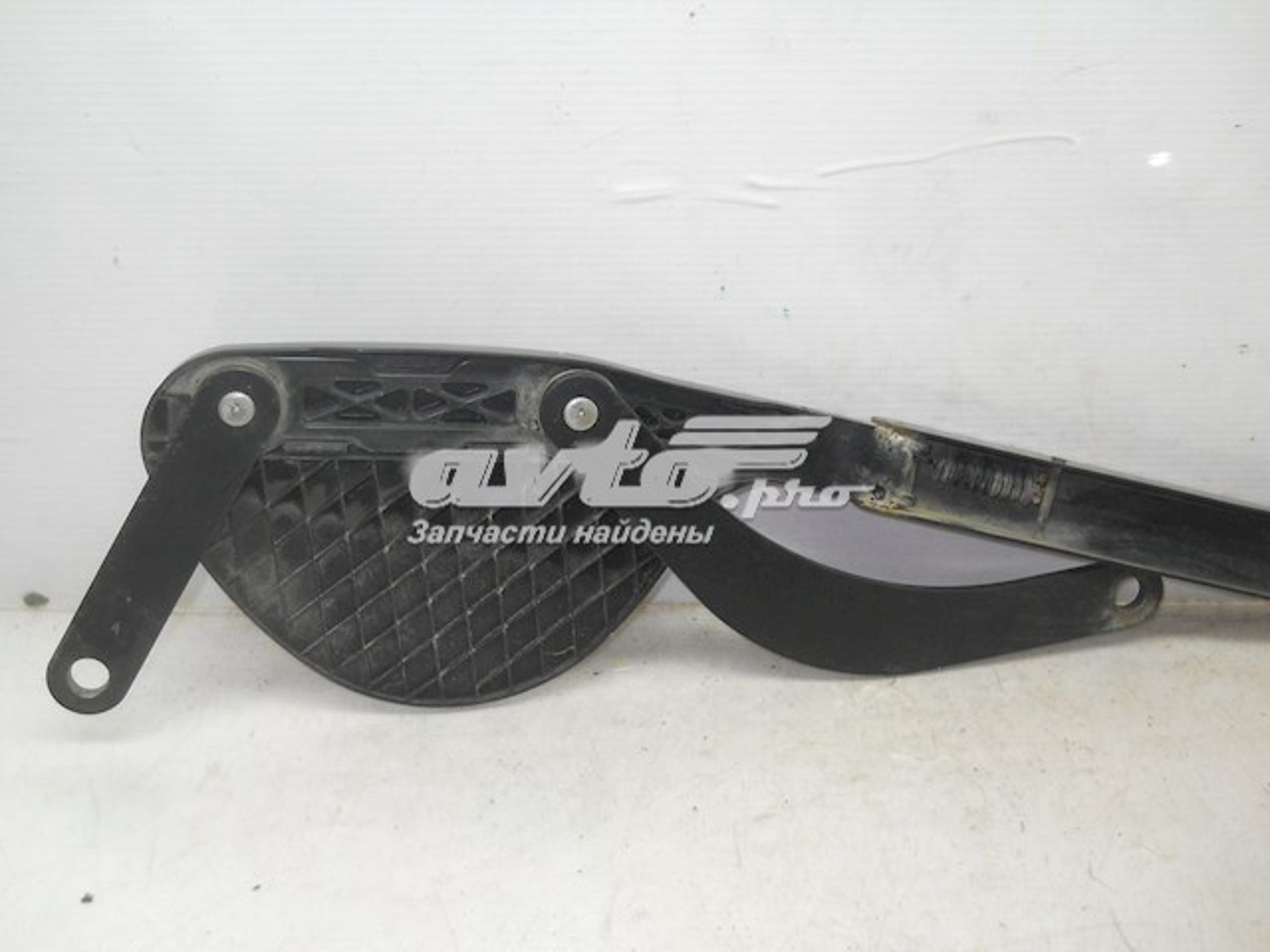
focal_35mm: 41
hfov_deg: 45.8
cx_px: 635
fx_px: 1504
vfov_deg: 35.1
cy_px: 476
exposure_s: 1/30
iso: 100
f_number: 3.1
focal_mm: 6.72
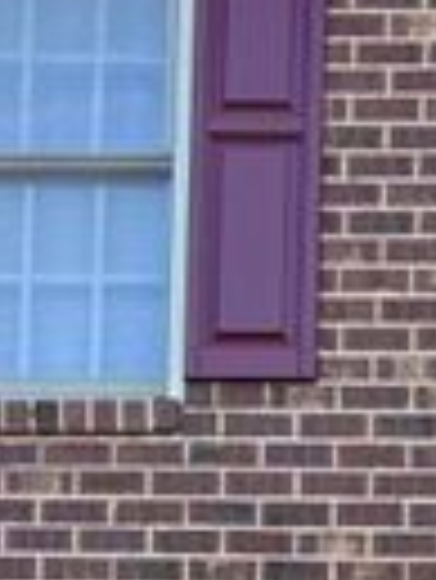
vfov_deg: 13.1
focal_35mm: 134
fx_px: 2247
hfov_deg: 10.9
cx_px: 521
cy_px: 1090
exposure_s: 1/294
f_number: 1.5
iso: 50
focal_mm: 5.7
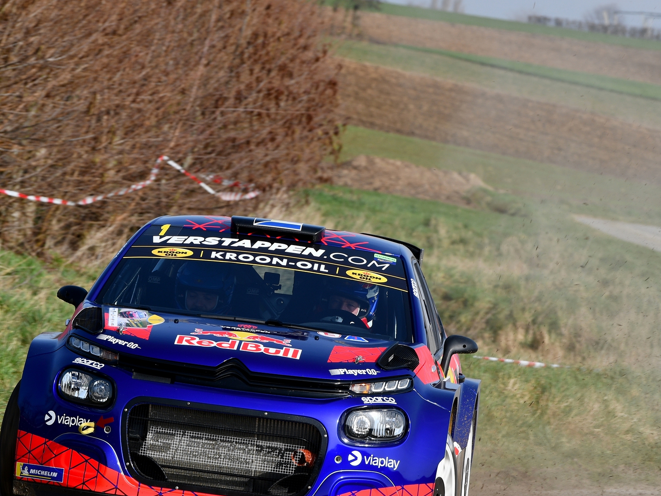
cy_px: 265
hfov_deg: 5.3
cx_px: 316
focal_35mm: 374
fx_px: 7142
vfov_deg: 4.0
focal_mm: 150
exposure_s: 1/320
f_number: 7.1
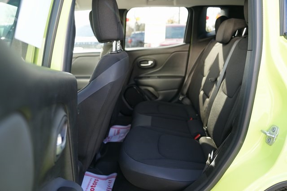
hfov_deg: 65.5
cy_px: 96
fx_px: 223
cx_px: 144
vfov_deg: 46.4
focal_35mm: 28
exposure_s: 1/60
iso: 125
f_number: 4
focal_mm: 28
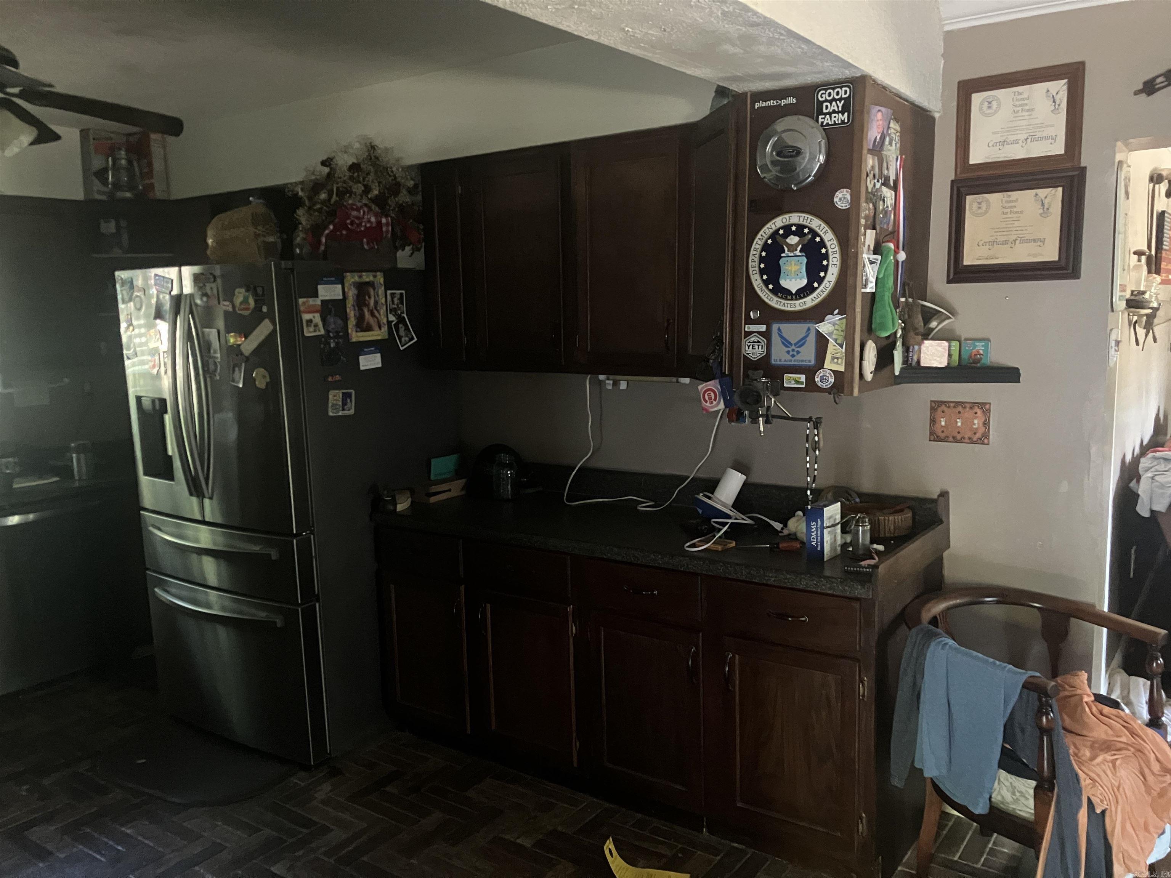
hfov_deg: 63.4
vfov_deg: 49.7
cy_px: 439
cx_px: 586
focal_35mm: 28
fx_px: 947
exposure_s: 1/15
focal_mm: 3.99
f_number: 1.8
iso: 800
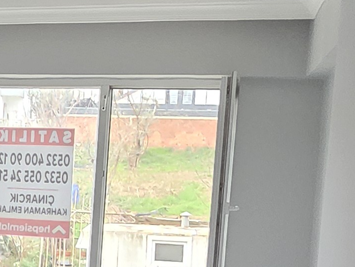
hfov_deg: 23.6
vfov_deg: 19.9
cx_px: -105
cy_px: 230
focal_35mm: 73
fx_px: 749
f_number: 2.2
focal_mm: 2.2
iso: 640
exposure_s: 1/50
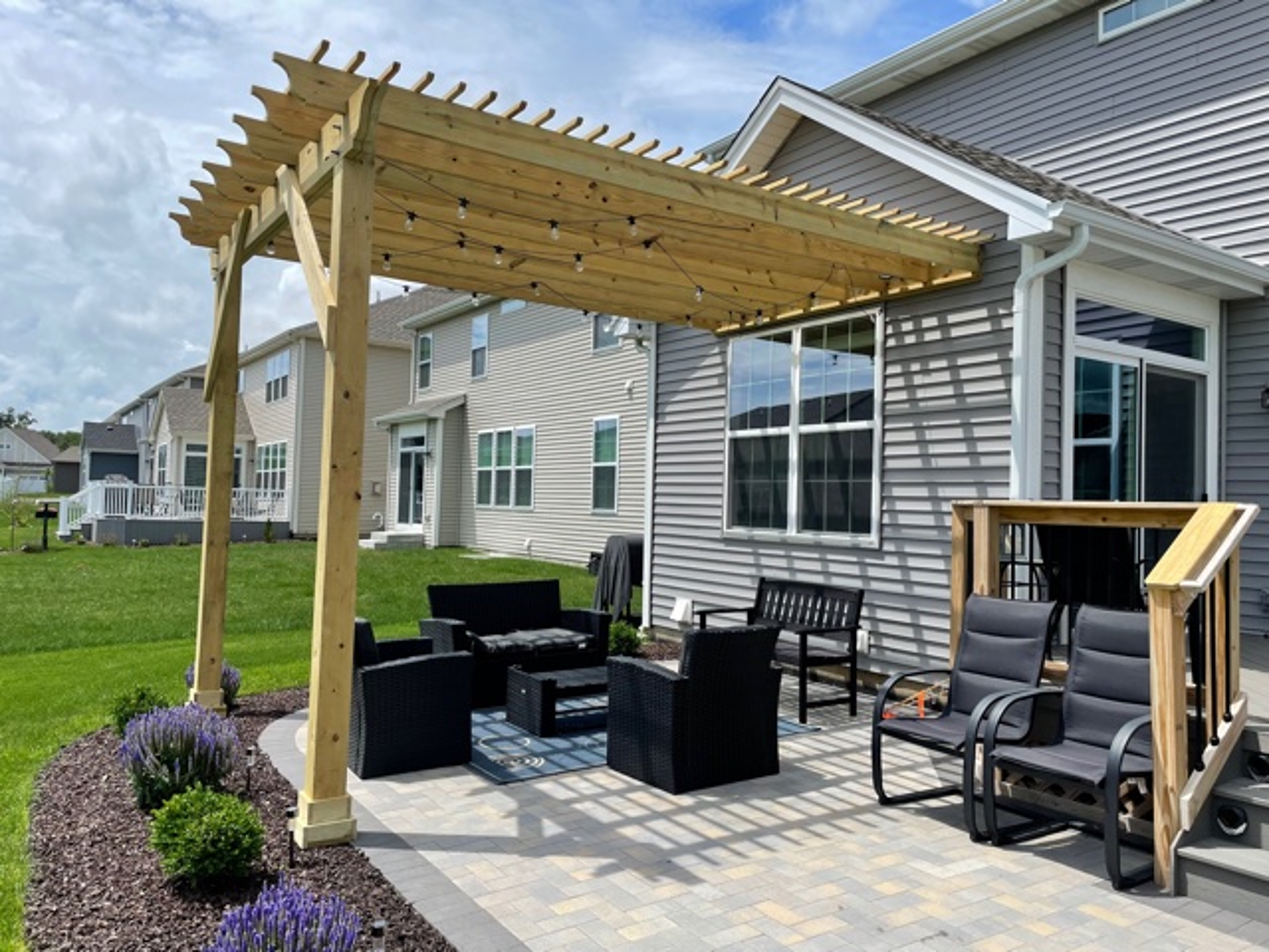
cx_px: 634
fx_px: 953
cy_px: 476
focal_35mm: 26
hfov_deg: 67.3
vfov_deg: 53.1
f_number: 1.6
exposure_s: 1/3731
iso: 32
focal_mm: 4.2
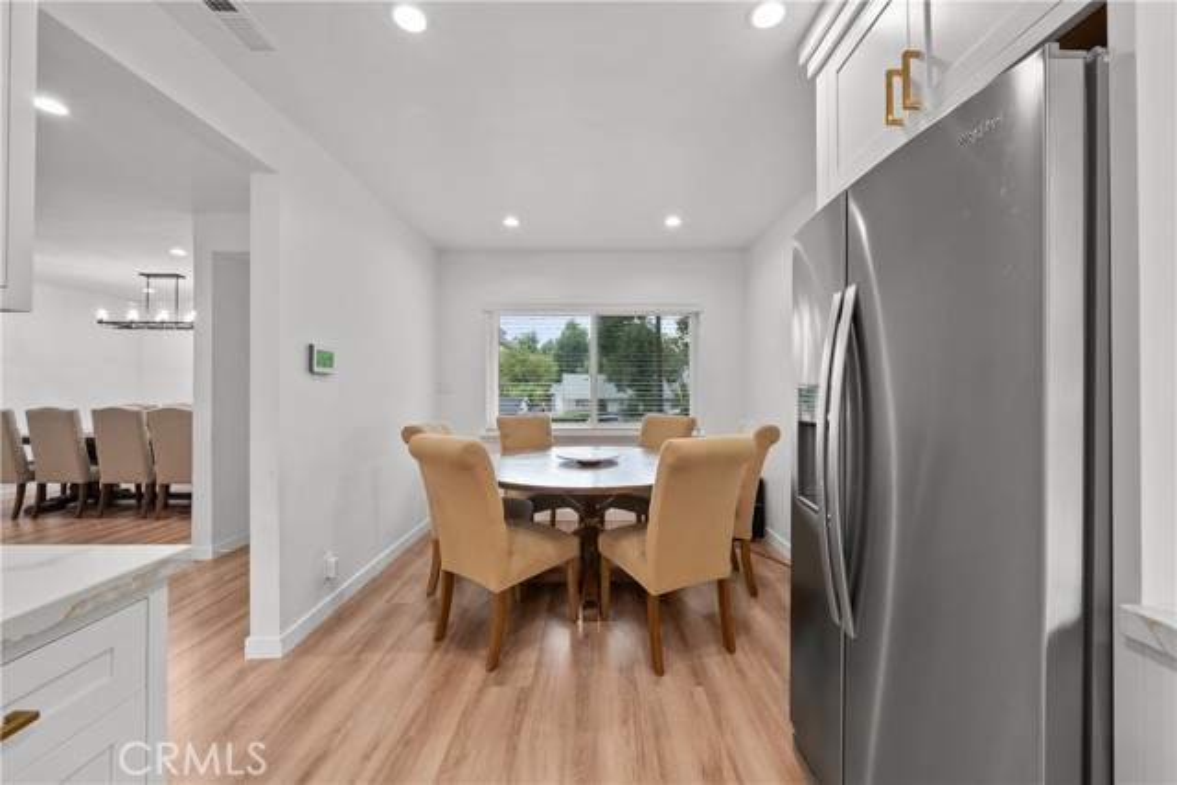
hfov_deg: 108.3
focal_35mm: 13
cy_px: 392
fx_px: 425
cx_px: 588
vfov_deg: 85.5
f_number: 9
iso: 500
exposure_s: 1/8
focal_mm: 13
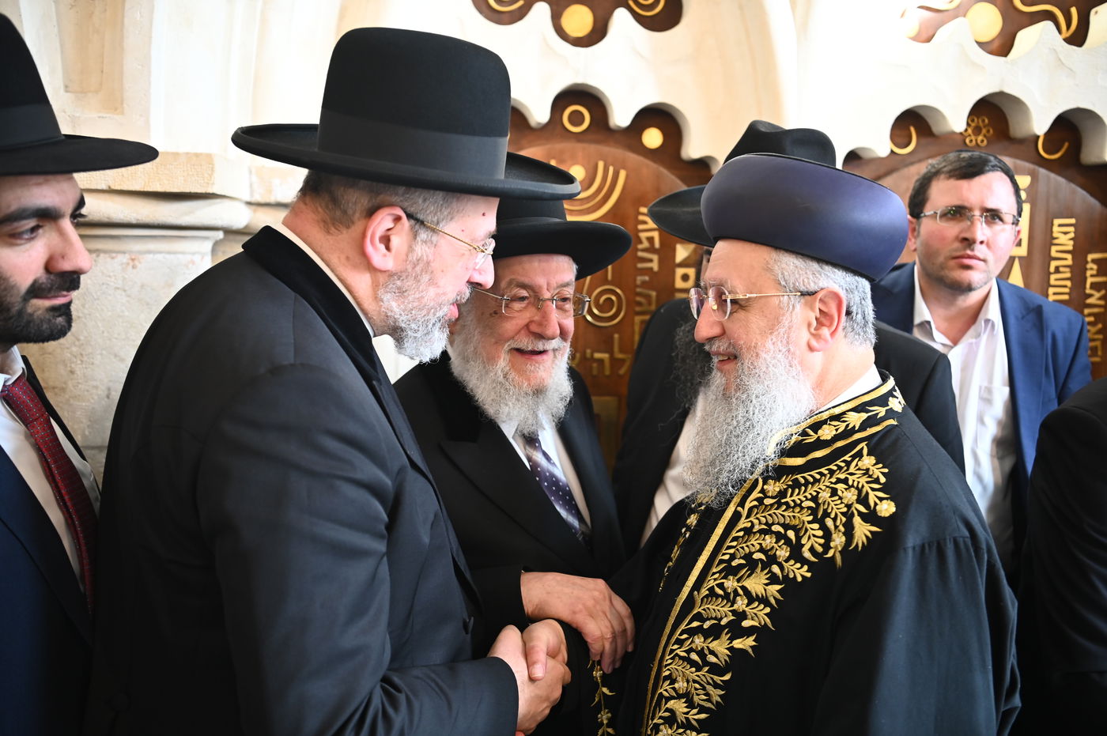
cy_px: 368
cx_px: 554
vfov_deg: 35.0
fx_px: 1168
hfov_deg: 50.7
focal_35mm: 38
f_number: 3.2
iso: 1250
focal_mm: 38
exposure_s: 1/160
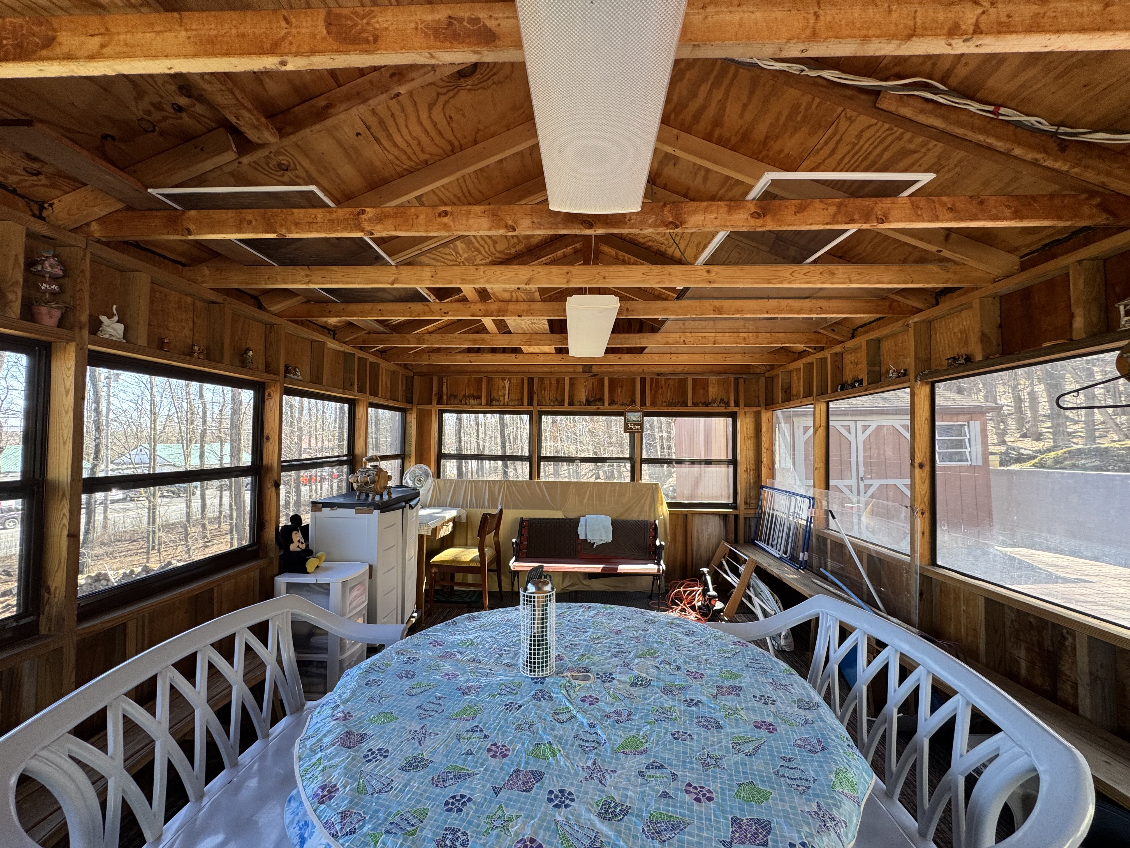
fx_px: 457
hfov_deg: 102.1
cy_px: 424
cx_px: 565
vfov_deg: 85.7
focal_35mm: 14
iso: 64
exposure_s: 1/99
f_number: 2.2
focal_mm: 2.22
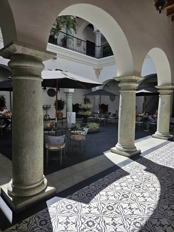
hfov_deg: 58.9
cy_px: 116
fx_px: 154
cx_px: 87
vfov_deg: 73.9
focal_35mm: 23
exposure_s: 1/1372
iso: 40
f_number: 1.8
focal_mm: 5.4
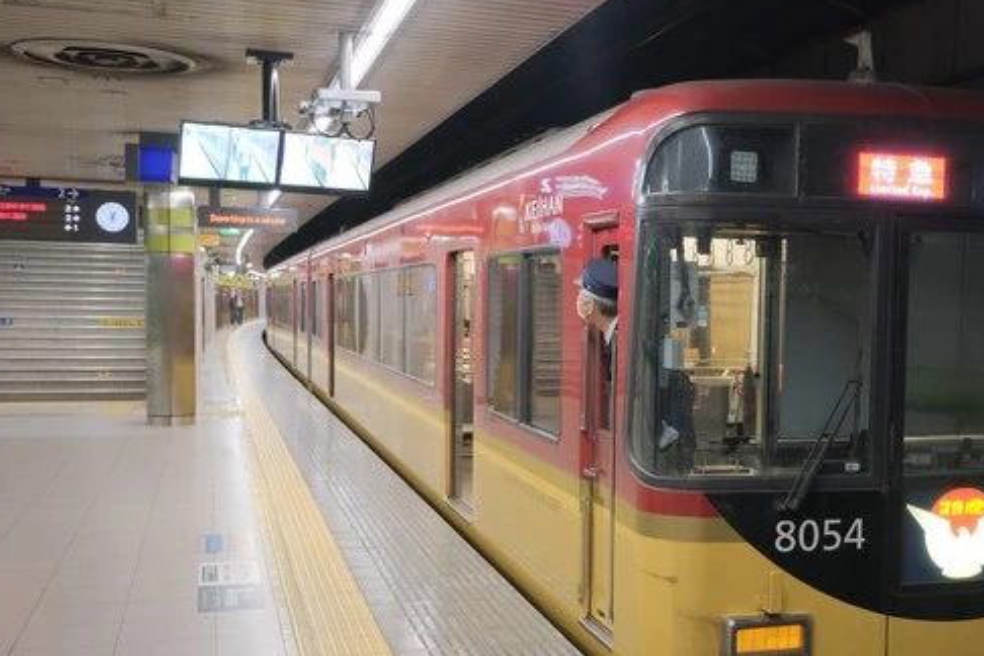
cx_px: 711
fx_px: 1175
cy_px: 397
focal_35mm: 43
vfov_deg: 31.1
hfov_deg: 44.3
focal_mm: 19.2
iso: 3200
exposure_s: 1/60
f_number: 4
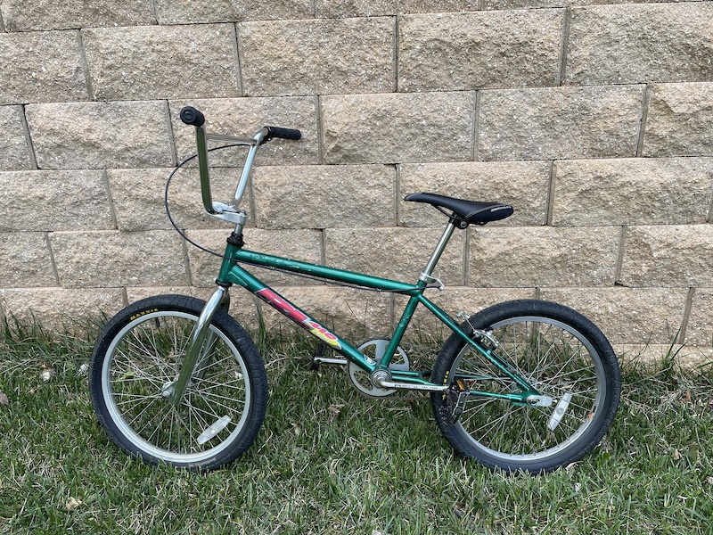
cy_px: 268
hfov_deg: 67.3
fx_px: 536
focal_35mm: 26
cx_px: 356
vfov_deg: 53.1
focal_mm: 4.2
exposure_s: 1/155
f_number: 1.6
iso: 32
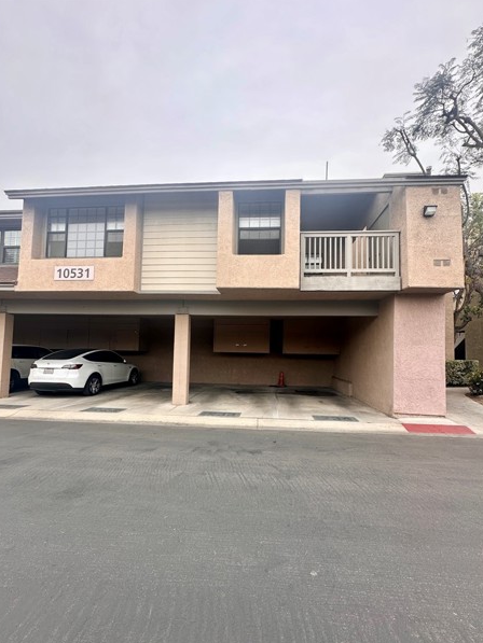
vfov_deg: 98.1
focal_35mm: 15
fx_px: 279
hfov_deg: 81.8
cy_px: 338
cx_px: 247
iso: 40
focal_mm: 2.22
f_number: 2.2
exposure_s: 1/278
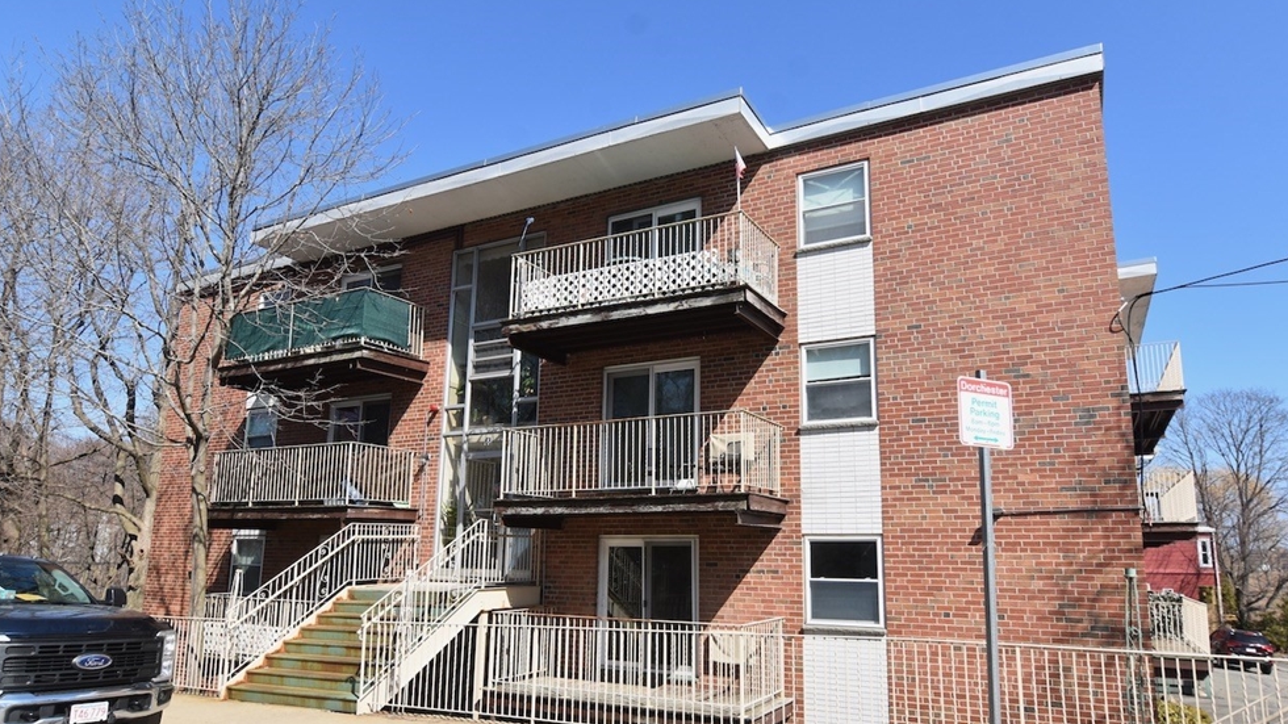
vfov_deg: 49.4
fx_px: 785
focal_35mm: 23
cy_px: 405
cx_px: 669
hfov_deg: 78.7
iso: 220
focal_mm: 14
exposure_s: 1/500
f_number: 8
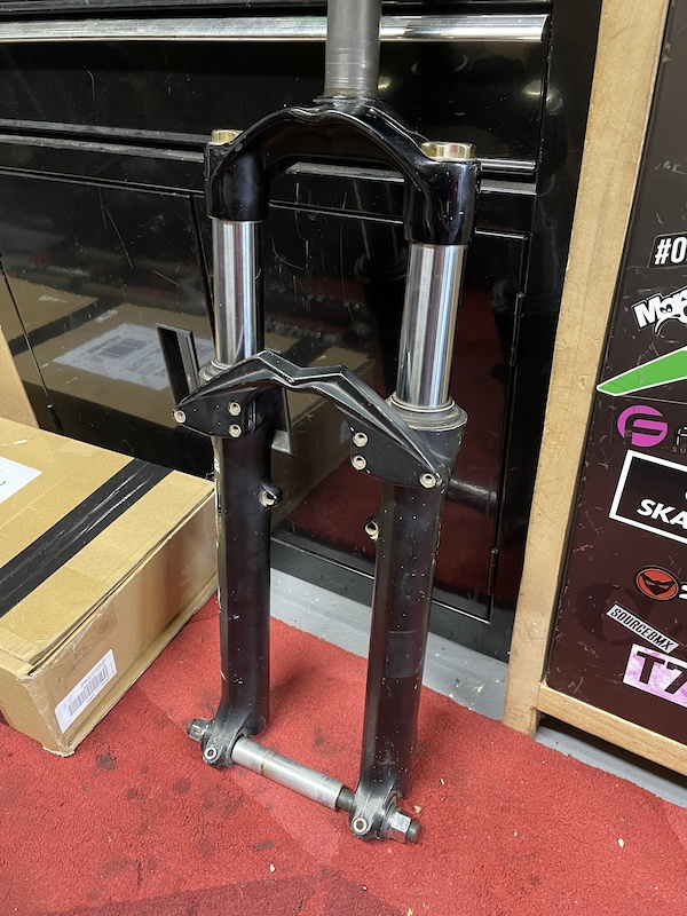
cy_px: 458
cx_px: 344
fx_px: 688
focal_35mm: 26
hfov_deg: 53.1
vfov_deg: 67.3
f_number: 1.6
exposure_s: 1/33
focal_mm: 4.2
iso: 500
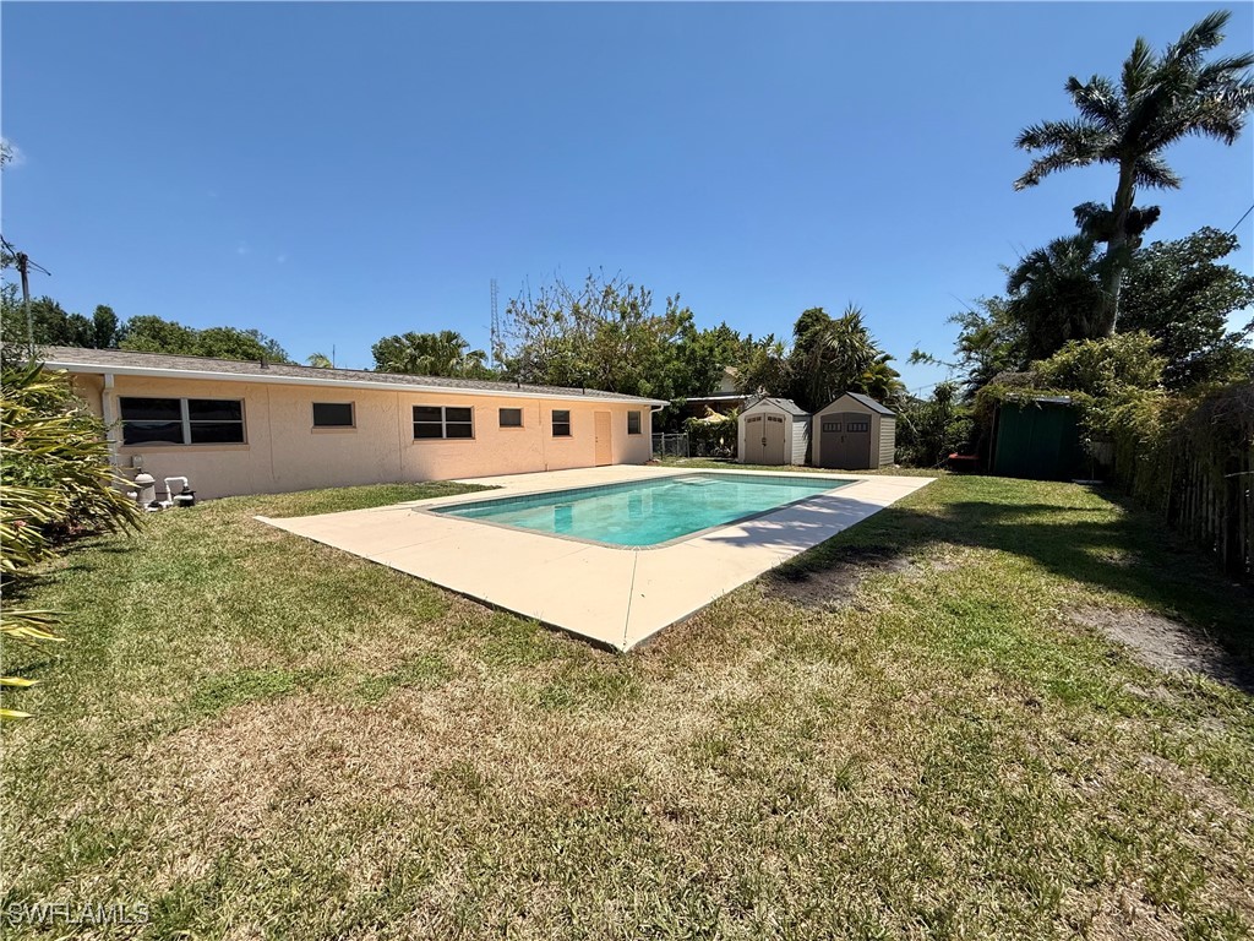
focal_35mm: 14
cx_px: 627
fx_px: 507
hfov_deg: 102.1
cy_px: 470
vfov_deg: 85.7
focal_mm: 2.22
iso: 50
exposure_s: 1/3663
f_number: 2.2
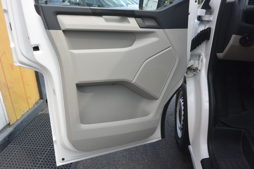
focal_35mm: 27
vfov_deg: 47.9
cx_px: 127
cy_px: 84
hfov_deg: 67.4
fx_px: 191
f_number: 3.5
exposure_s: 1/320
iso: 160
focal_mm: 10
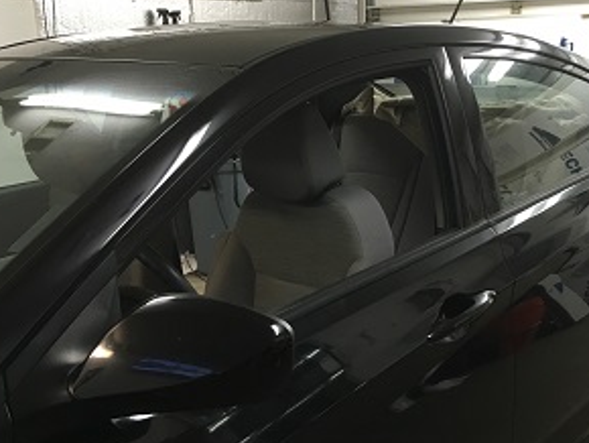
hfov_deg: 40.6
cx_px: 404
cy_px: 265
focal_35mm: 46
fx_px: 783
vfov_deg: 31.5
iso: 64
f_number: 2.2
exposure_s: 1/30
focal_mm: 4.15
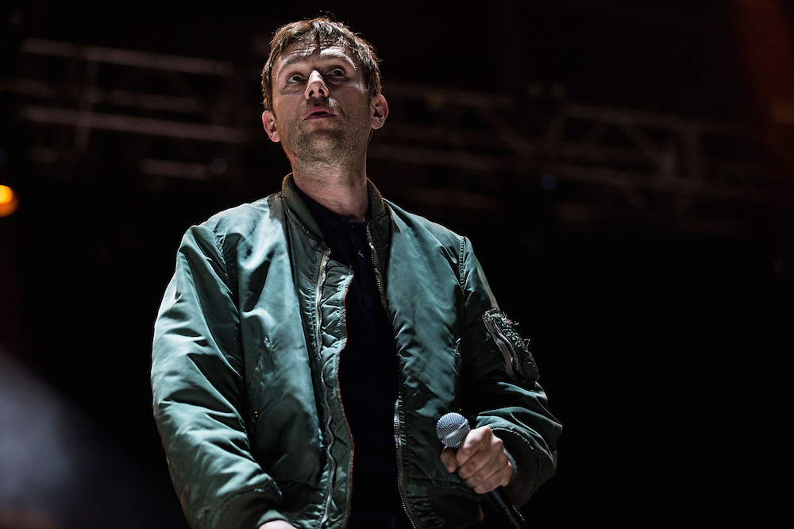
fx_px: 2249
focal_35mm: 102
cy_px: 264
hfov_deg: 20.0
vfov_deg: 13.4
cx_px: 397
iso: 2500
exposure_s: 1/400
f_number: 2.8
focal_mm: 102
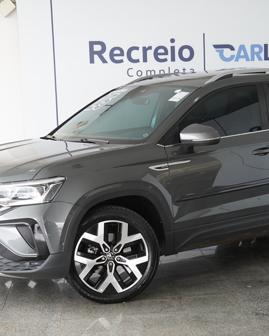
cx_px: 180
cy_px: 176
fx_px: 816
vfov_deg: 23.3
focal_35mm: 82
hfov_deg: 18.7
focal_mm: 36
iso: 160
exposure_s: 1/60
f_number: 4
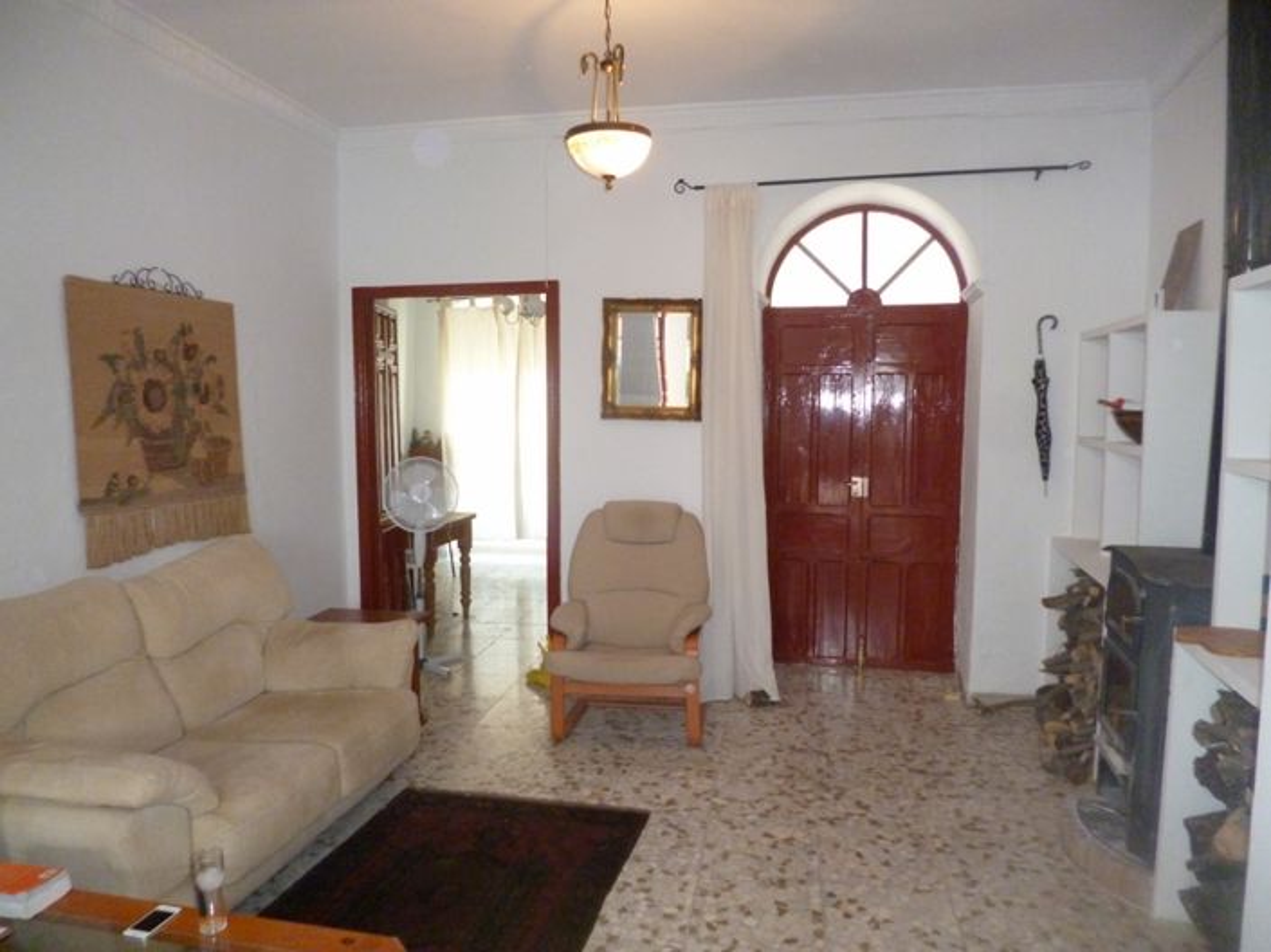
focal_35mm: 24
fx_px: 881
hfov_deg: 71.6
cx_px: 636
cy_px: 476
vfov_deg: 56.8
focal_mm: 4.3
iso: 400
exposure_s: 1/60
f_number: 2.5
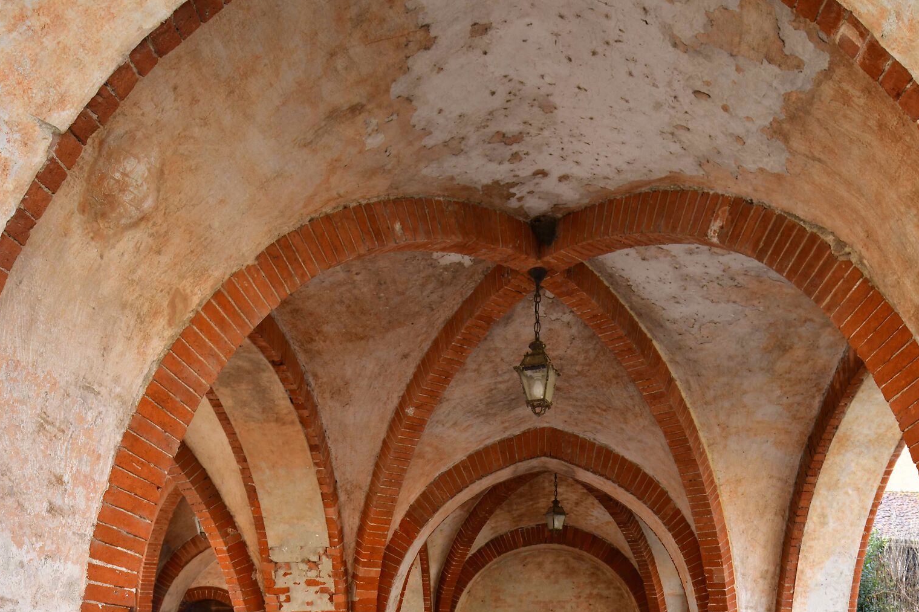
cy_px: 242
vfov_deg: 43.4
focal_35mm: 30
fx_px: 766
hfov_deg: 61.7
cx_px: 524
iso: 64
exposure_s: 1/15
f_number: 8
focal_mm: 19
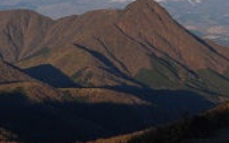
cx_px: 57
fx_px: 866
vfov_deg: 9.4
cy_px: 78
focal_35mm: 139
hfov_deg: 15.0
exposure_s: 1/2500
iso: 400
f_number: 4
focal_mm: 26
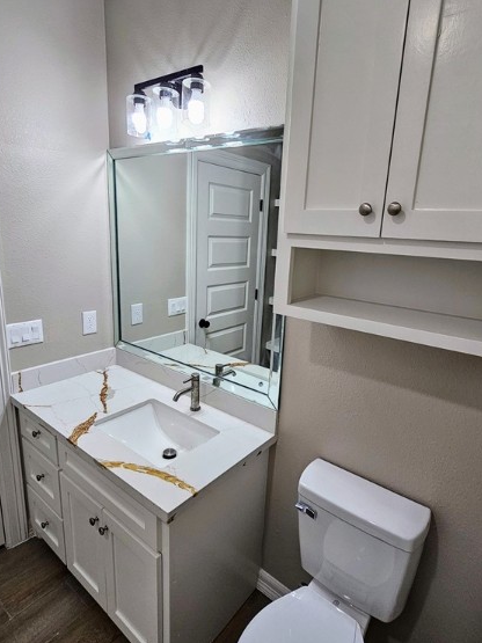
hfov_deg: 71.6
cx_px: 244
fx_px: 334
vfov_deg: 87.8
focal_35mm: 18
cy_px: 314
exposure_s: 1/60
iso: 64
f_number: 2.2
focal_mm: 2.2
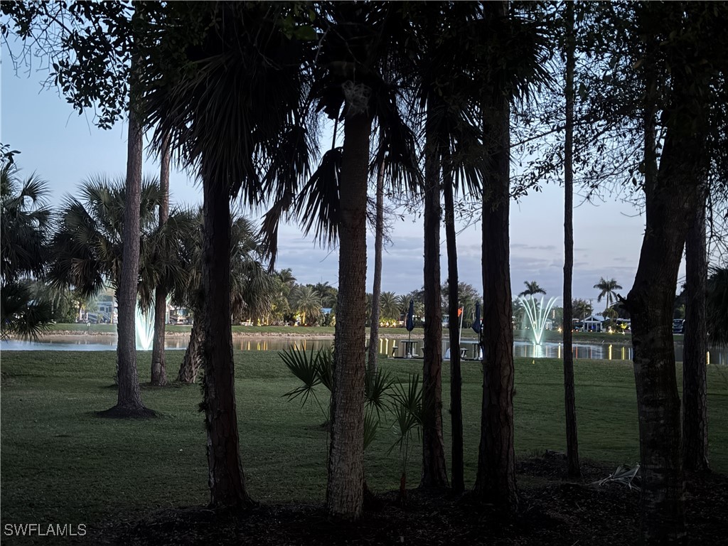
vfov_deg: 30.3
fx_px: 1009
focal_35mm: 48
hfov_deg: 39.7
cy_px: 273
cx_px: 364
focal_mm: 6.76
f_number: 1.78
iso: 400
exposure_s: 1/5
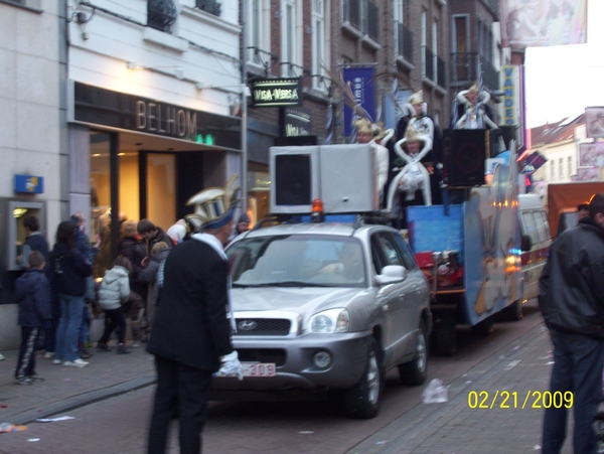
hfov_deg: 22.5
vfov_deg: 17.0
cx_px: 302
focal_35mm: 87
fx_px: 1519
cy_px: 227
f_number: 4.3
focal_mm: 14.3
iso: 160
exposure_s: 1/15
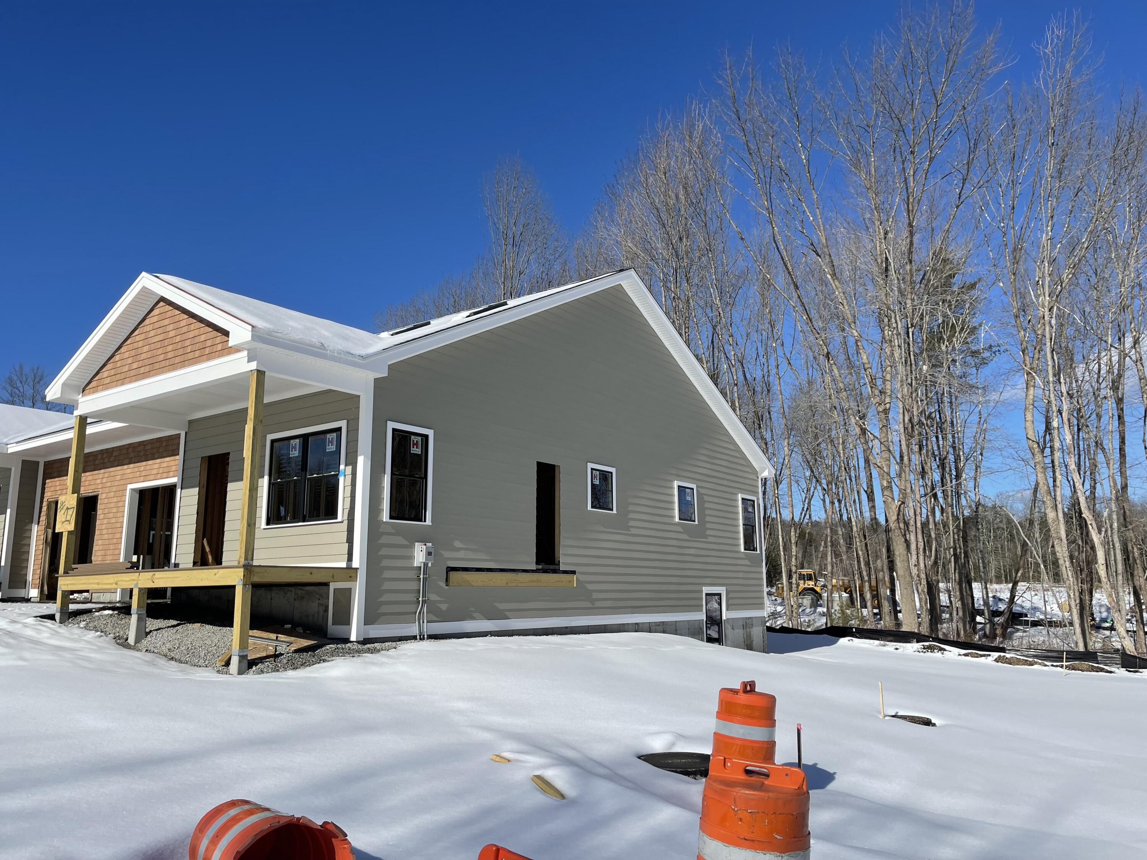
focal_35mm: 25
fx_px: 828
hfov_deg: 69.4
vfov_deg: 54.9
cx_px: 574
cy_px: 430
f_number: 1.6
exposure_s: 1/6993
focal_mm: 5.1
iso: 32
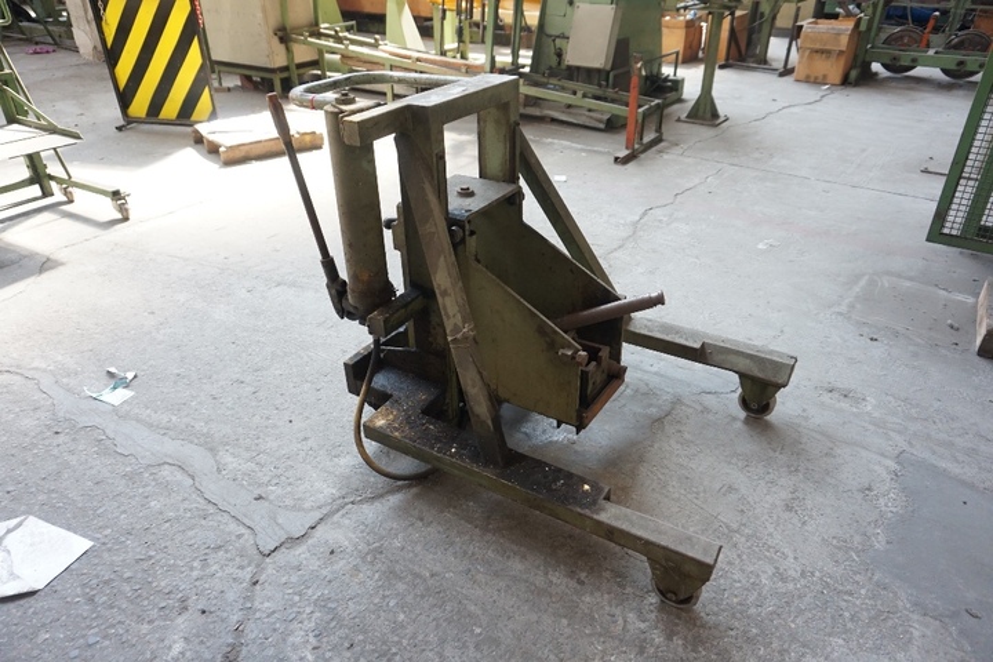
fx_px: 662
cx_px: 496
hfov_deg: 73.7
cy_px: 331
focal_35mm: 24
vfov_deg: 53.1
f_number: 4
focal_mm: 16
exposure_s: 1/160
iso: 1250
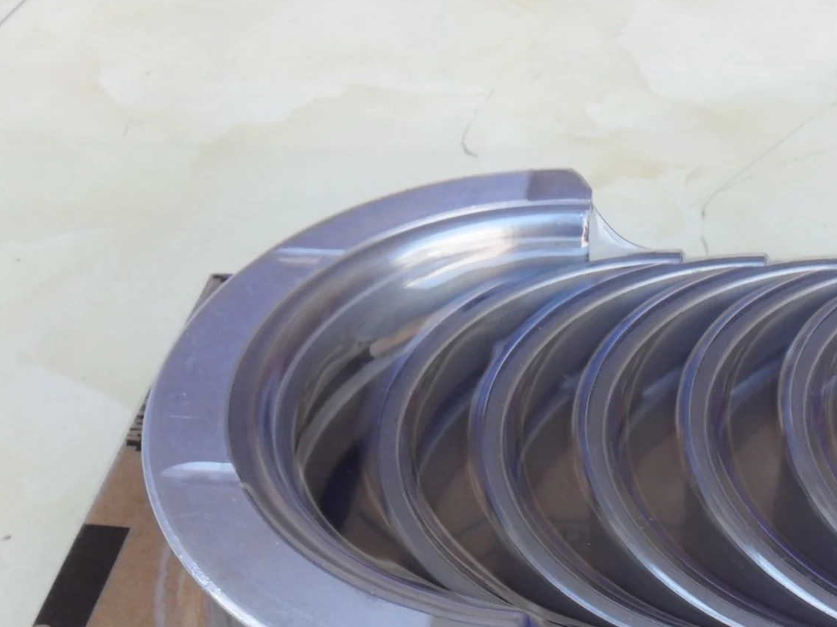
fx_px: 1112
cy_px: 501
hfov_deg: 39.6
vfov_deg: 30.7
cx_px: 674
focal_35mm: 46
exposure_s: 1/60
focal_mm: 4.9
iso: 100
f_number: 3.5
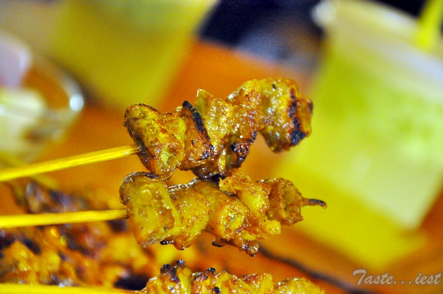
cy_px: 147
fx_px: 1936
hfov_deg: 13.1
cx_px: 222
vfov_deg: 8.7
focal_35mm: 158
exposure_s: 1/60
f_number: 5.6
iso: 3200
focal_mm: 105
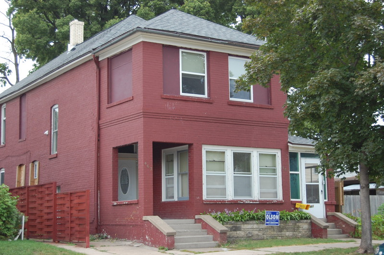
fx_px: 671
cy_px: 128
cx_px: 192
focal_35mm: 63
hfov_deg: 31.9
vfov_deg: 21.5
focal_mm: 42
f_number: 5.3
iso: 400
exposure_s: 1/100
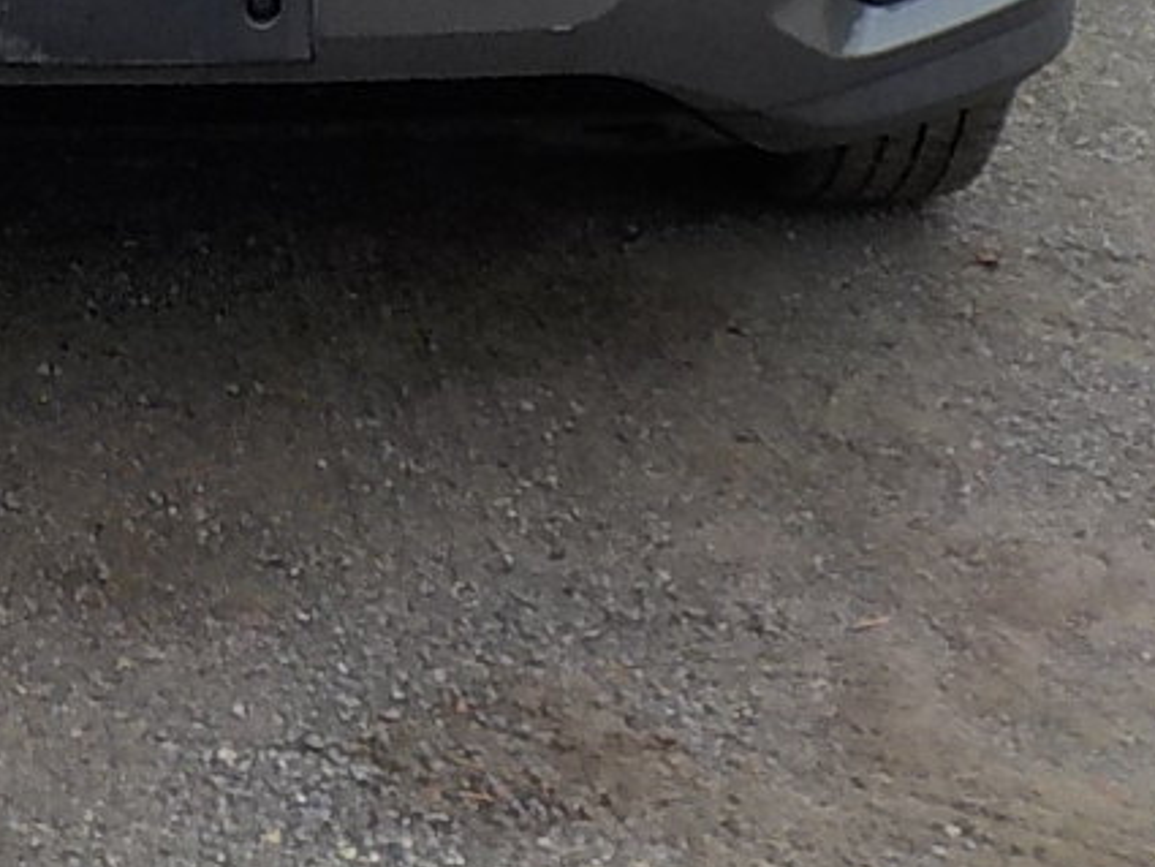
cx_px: 106
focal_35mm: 113
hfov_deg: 17.2
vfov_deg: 12.0
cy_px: -707
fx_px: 3771
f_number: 3.3
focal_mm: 4.1
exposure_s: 1/320
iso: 125
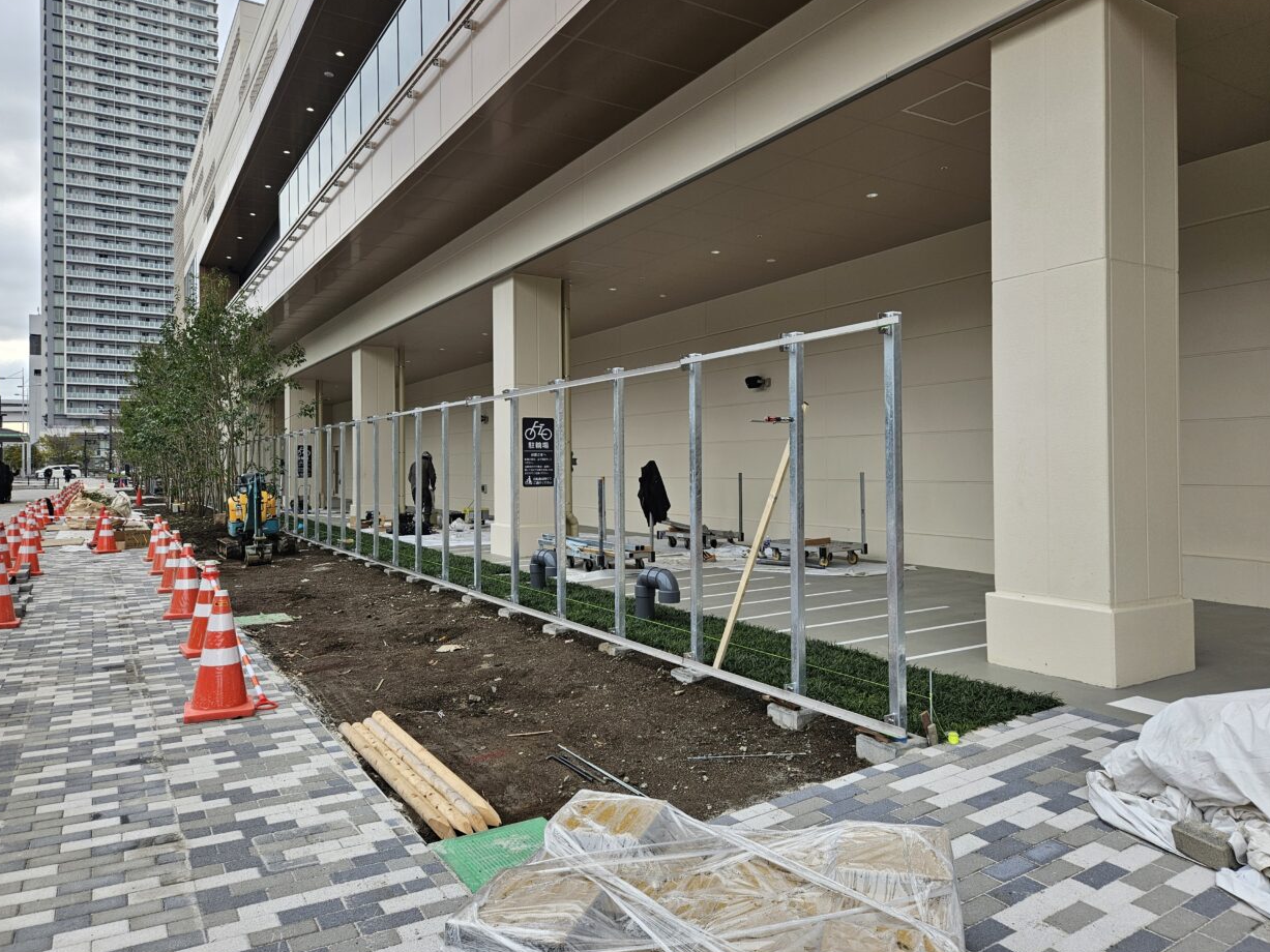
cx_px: 654
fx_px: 880
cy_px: 467
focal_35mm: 24
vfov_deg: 56.8
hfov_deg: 71.6
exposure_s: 1/719
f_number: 1.8
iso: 50
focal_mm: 5.4
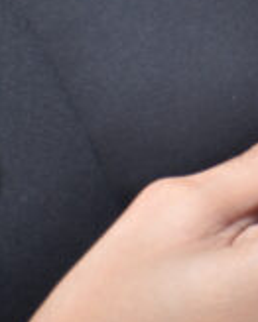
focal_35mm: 1007
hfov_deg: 1.5
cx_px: 571
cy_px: -497
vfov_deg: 1.9
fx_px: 9621
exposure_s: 1/200
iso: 160
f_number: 6.3
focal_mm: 130
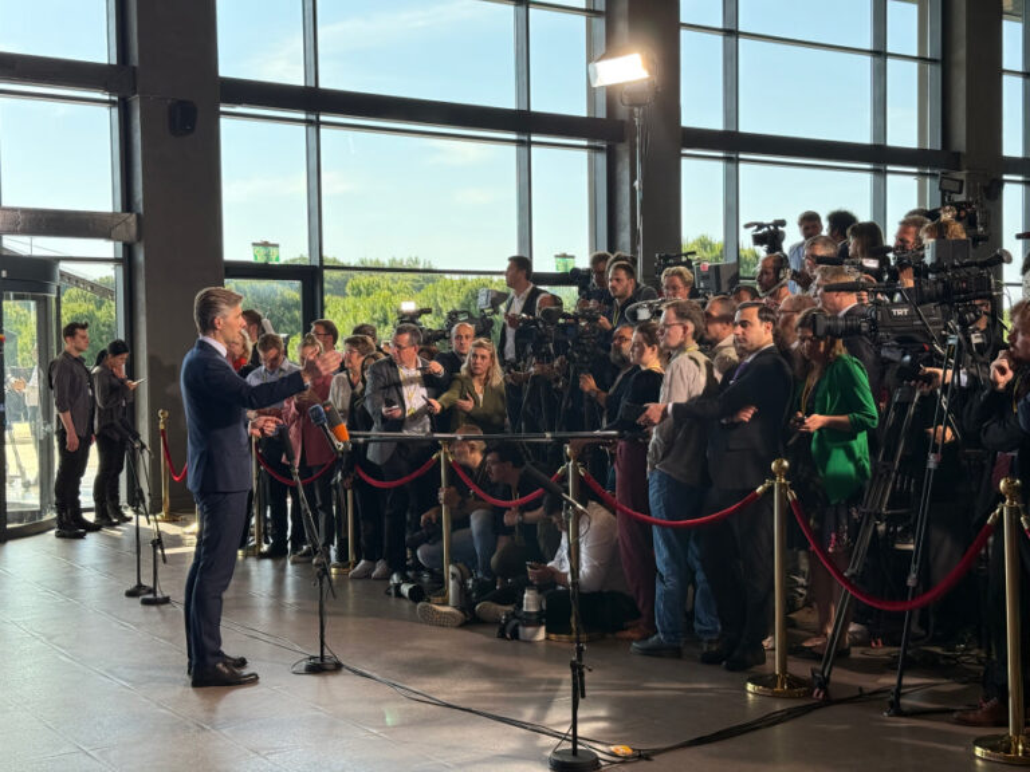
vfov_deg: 30.3
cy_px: 386
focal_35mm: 48
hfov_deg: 39.7
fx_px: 1428
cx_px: 515
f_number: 1.78
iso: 100
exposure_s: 1/320
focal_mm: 6.76
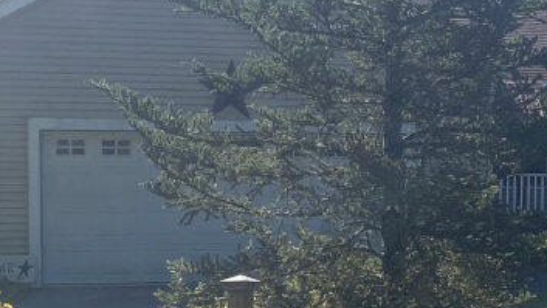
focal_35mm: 107
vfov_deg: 11.3
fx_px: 1553
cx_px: 709
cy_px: 198
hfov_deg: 18.6
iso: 32
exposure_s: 1/3300
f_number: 1.8
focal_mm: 4.25
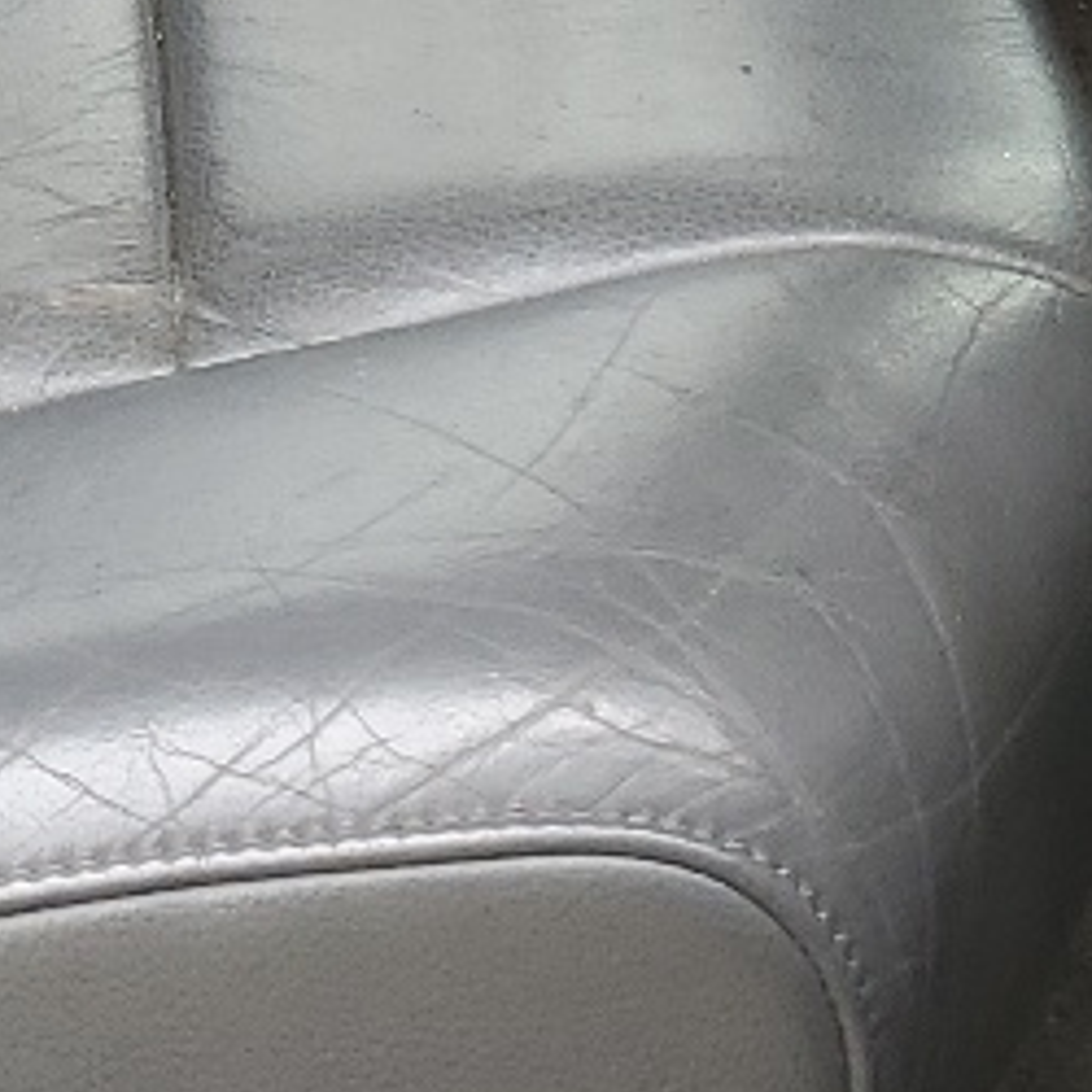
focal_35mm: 147
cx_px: 96
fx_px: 5246
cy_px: -1227
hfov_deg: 11.8
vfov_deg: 10.7
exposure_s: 1/294
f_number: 1.5
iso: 50
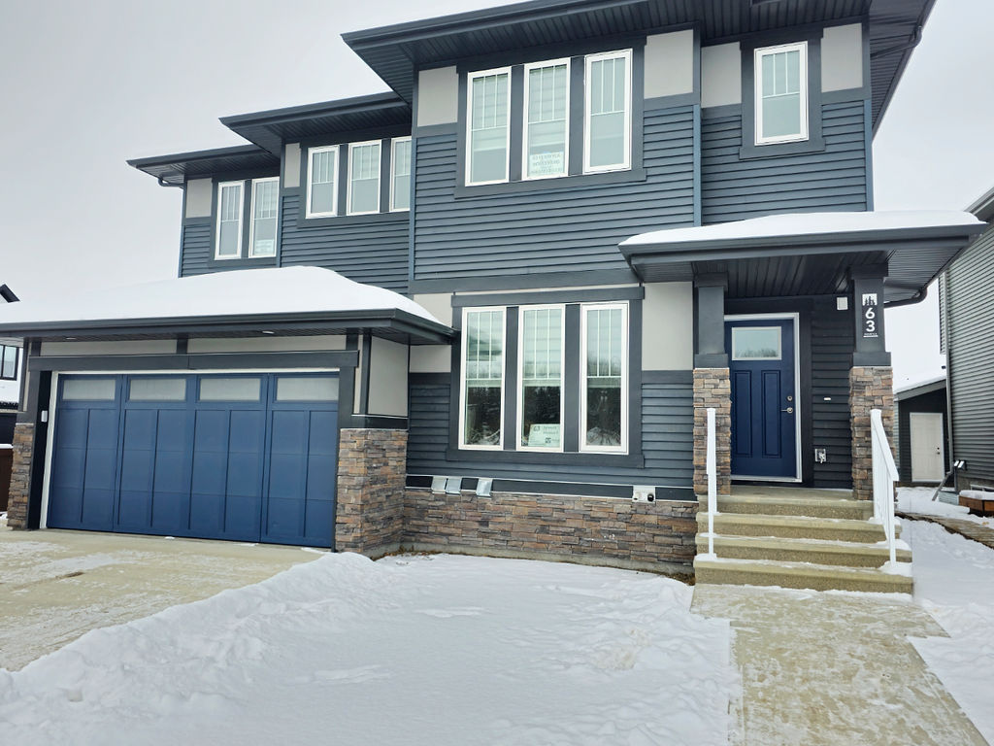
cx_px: 497
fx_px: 660
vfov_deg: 58.9
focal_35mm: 23
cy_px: 373
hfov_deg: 73.9
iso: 10
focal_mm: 6.3
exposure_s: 1/333
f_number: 1.7
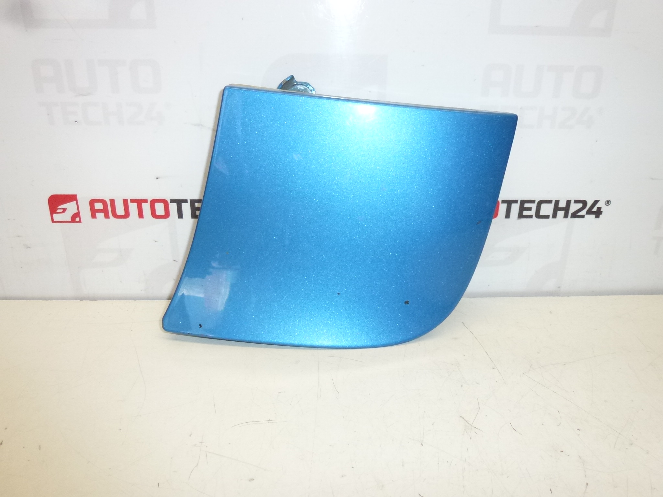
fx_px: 498
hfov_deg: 67.3
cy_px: 248
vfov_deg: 53.1
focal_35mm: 26
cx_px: 332
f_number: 3.4
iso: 400
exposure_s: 1/400
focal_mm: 4.7
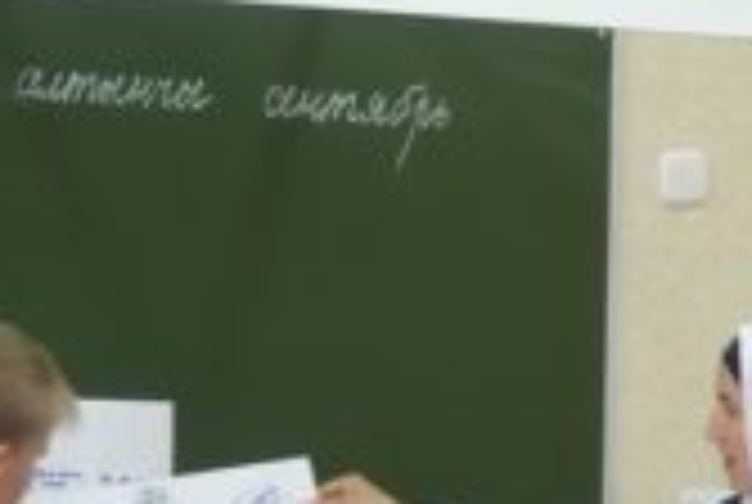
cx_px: 450
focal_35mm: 221
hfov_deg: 9.3
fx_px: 4625
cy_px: 727
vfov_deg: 6.2
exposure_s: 1/80
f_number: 4
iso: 640
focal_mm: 27.54
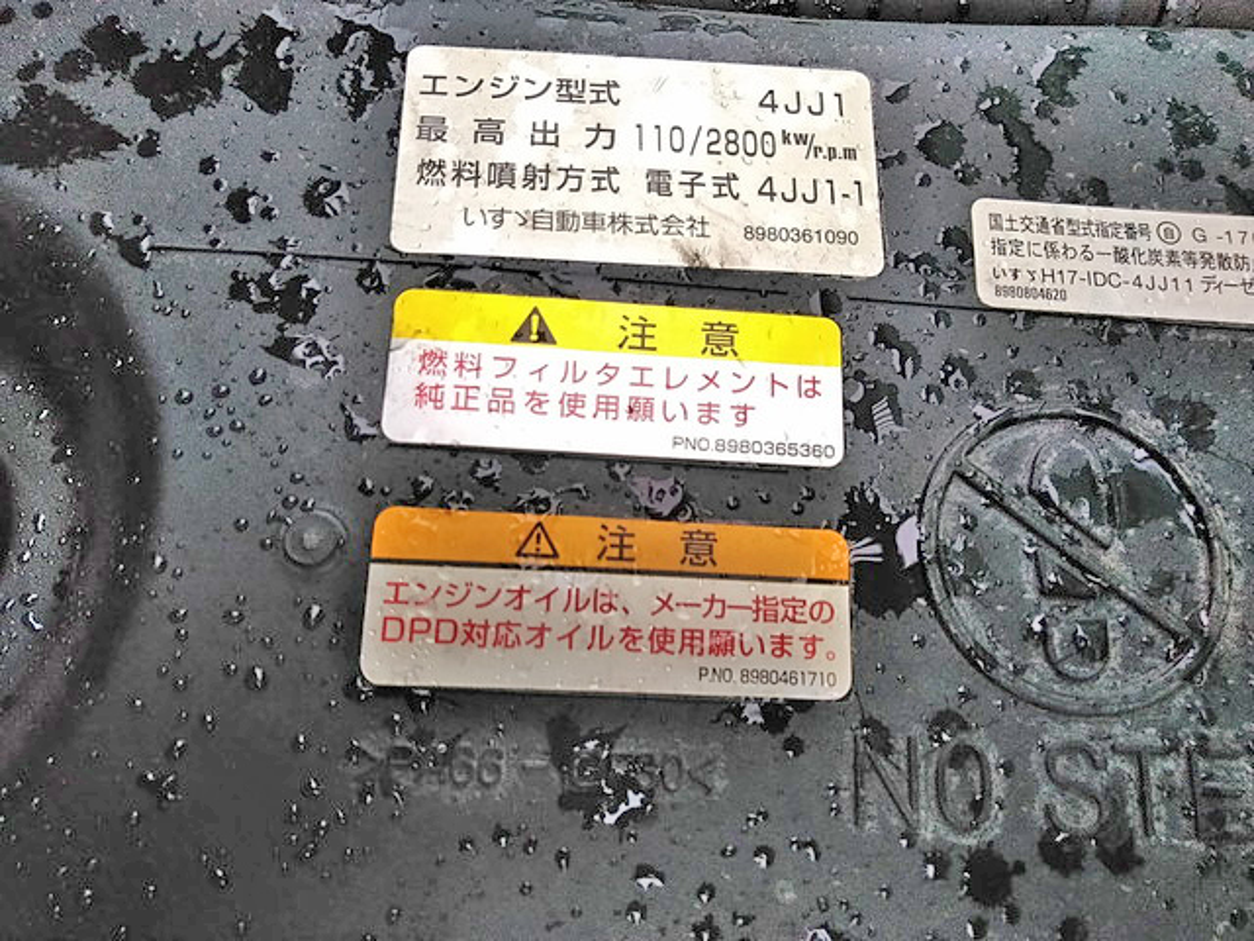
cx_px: 627
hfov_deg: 65.3
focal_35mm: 27
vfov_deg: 51.4
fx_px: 978
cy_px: 470
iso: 160
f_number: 2.2
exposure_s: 1/125
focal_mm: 3.46
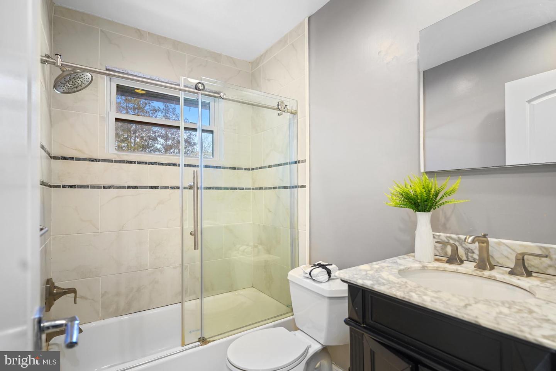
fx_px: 263
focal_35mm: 17
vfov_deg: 70.4
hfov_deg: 93.3
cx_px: 278
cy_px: 186
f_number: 2.8
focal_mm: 17
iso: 500
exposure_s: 1/25
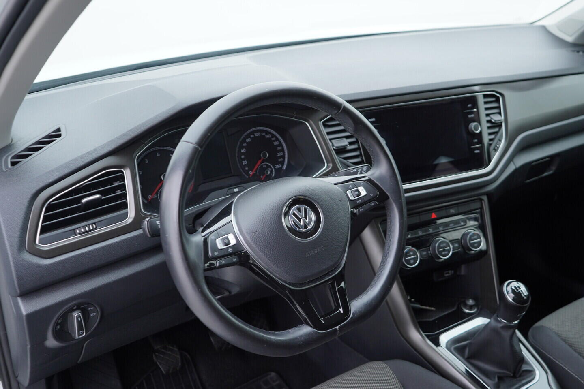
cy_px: 194
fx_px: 584
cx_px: 292
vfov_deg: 36.9
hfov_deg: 53.1
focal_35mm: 36
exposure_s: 1/40
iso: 125
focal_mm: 24
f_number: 2.8
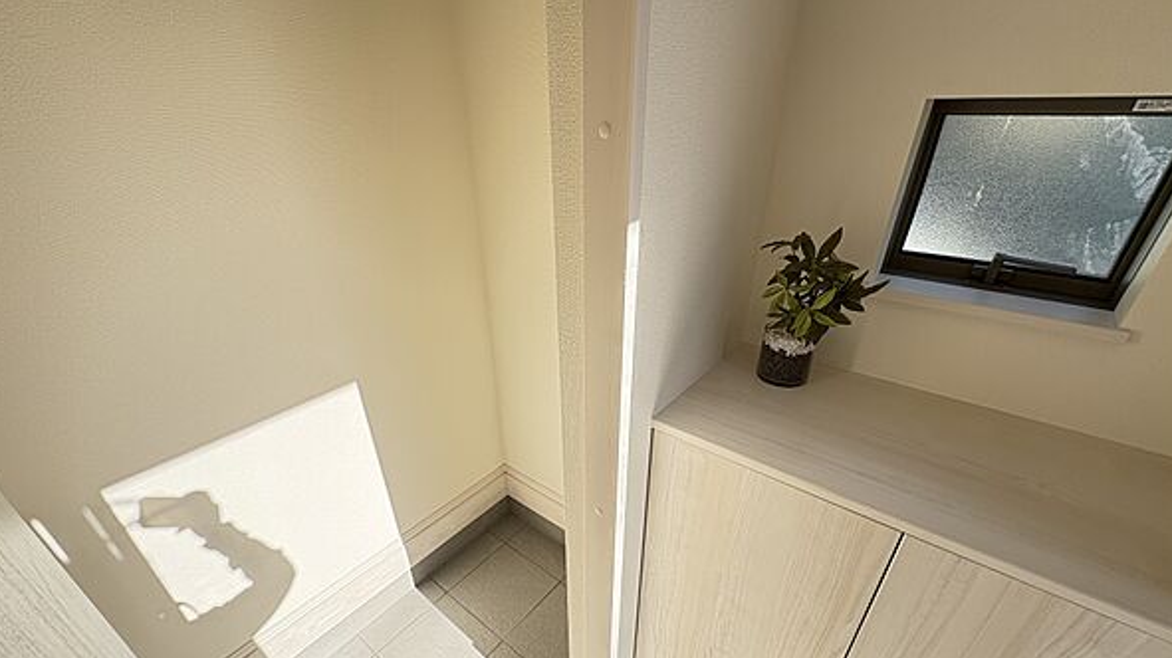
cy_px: 391
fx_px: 497
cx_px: 571
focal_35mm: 16
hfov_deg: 99.4
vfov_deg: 66.5
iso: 64
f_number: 2.2
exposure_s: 1/364
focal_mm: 2.22
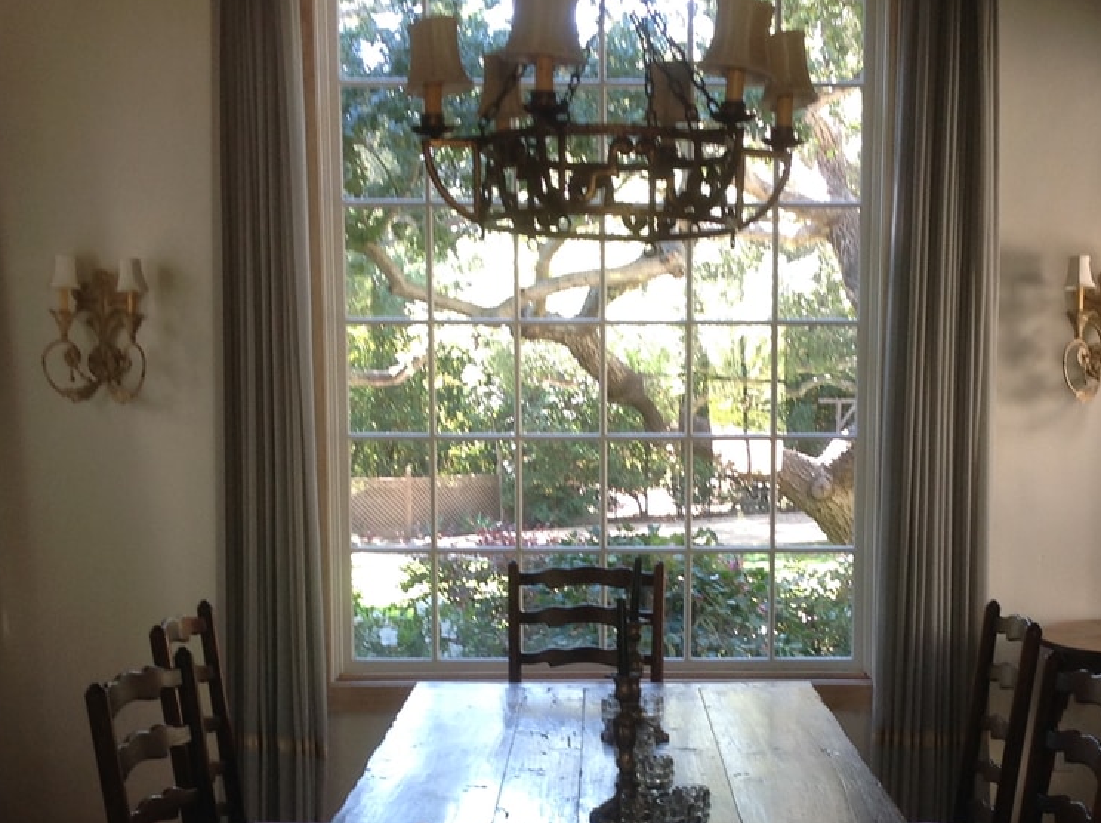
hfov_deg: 30.7
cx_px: 631
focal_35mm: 63
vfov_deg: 23.0
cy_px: 632
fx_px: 2001
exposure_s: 1/40
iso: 64
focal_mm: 4.28
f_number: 2.4
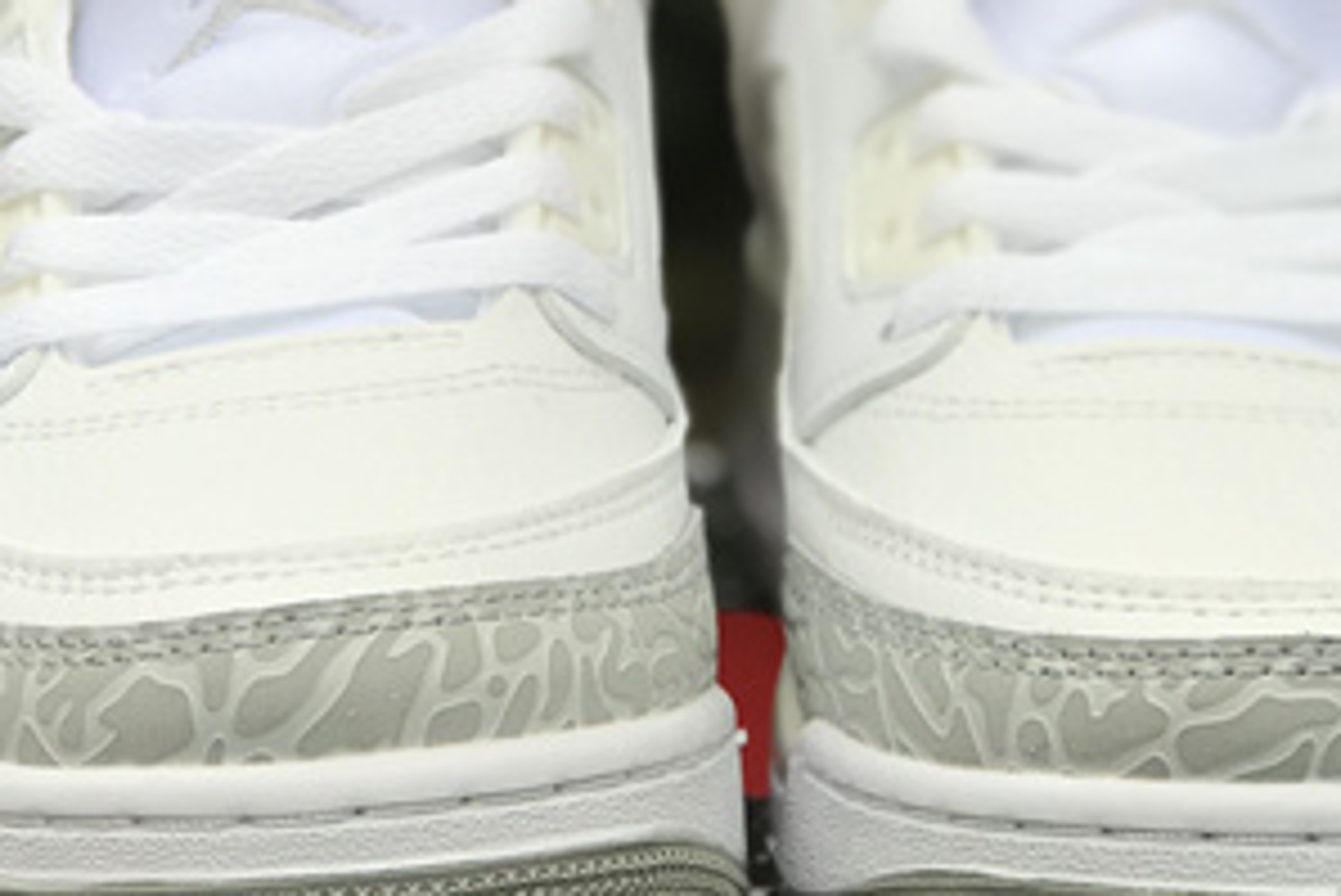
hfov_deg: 14.0
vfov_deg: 9.3
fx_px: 5478
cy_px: 196
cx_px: 693
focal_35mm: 147
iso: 20
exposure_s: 1/353
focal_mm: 6.6
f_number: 2.8
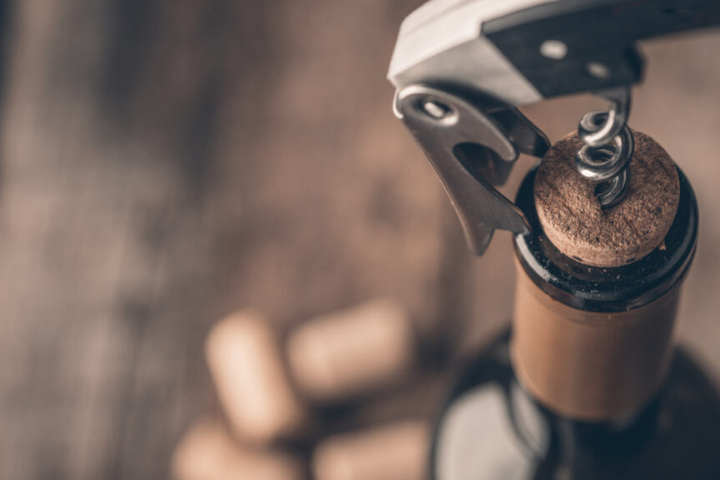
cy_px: 276
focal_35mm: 71
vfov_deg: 19.2
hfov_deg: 28.4
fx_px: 1420
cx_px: 420
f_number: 6.3
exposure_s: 1/125
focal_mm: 60
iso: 200
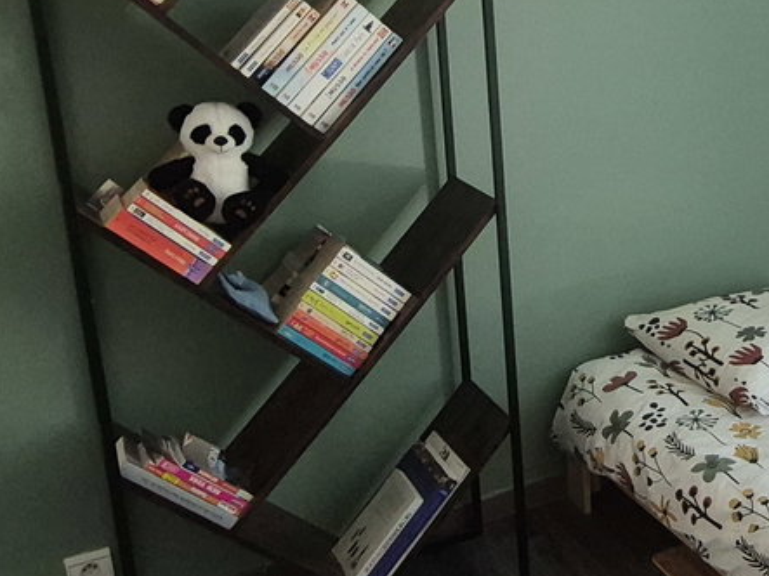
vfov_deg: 30.6
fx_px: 1044
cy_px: 186
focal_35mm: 47
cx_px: 799
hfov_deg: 35.8
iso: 320
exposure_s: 1/50
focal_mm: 1.74
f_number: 2.2
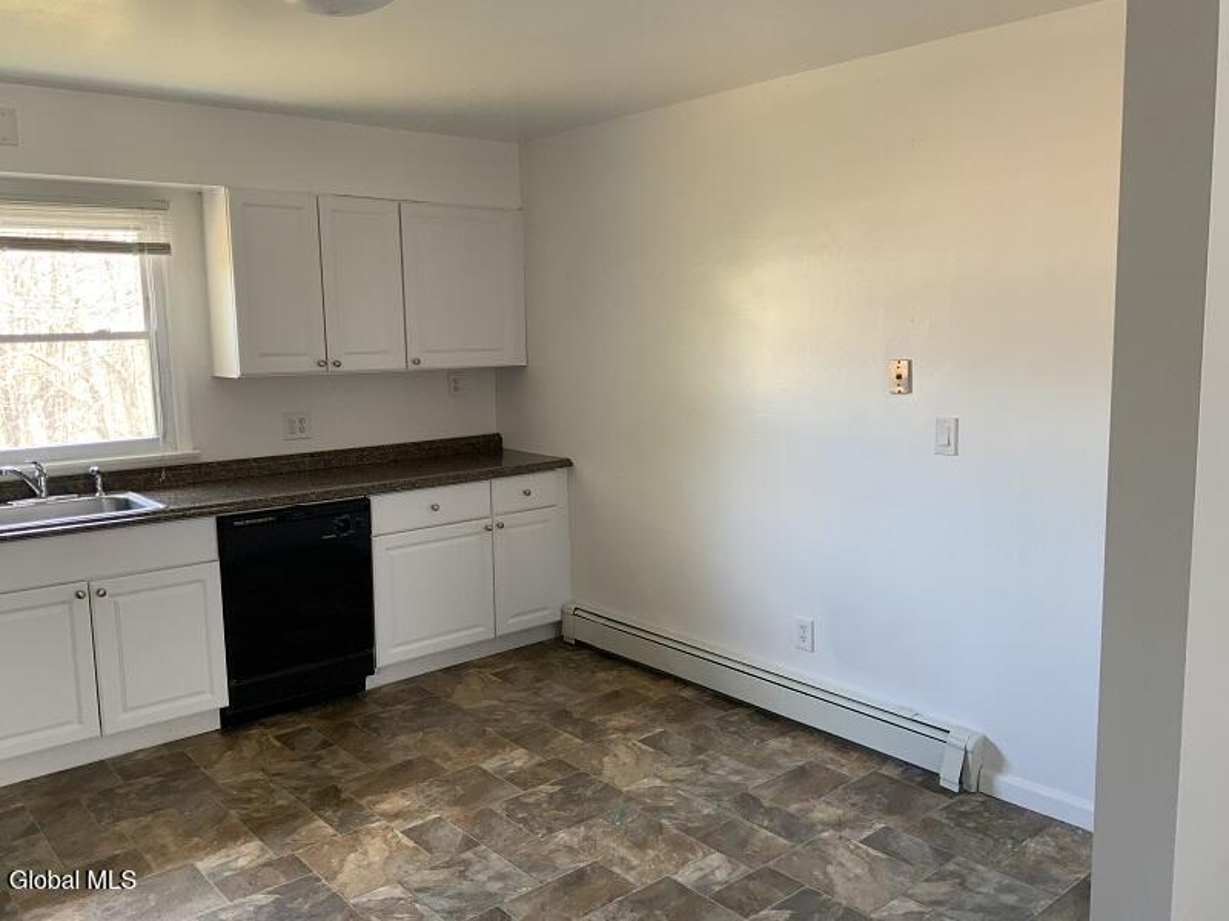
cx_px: 614
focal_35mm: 29
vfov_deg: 48.2
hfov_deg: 61.7
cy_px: 460
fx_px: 1030
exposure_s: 1/60
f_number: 1.8
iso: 100
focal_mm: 3
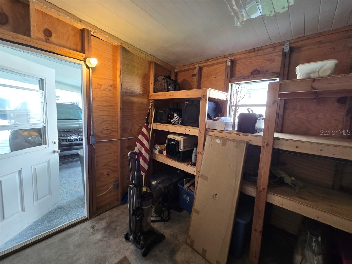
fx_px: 132
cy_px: 132
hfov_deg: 106.2
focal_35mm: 13
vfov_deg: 89.9
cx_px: 176
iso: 160
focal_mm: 2.2
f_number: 2.2
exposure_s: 1/60
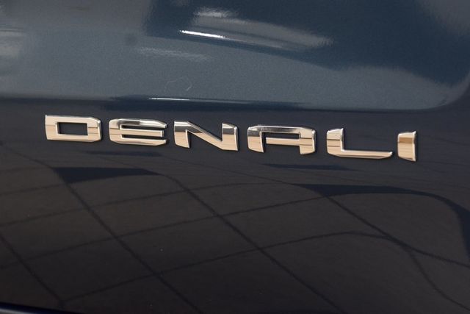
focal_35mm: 105
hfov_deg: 19.5
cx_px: 235
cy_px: 157
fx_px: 1371
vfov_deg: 13.0
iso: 1600
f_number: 5.6
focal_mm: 70
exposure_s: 1/30
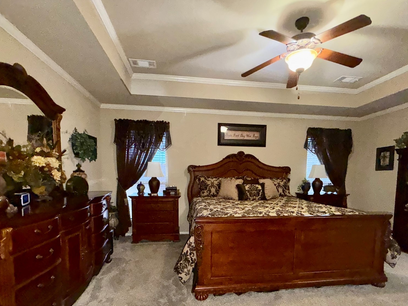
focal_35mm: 18
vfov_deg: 70.5
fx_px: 212
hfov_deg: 87.7
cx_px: 212
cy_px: 190
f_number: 2.2
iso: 1000
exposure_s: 1/60
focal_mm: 2.22
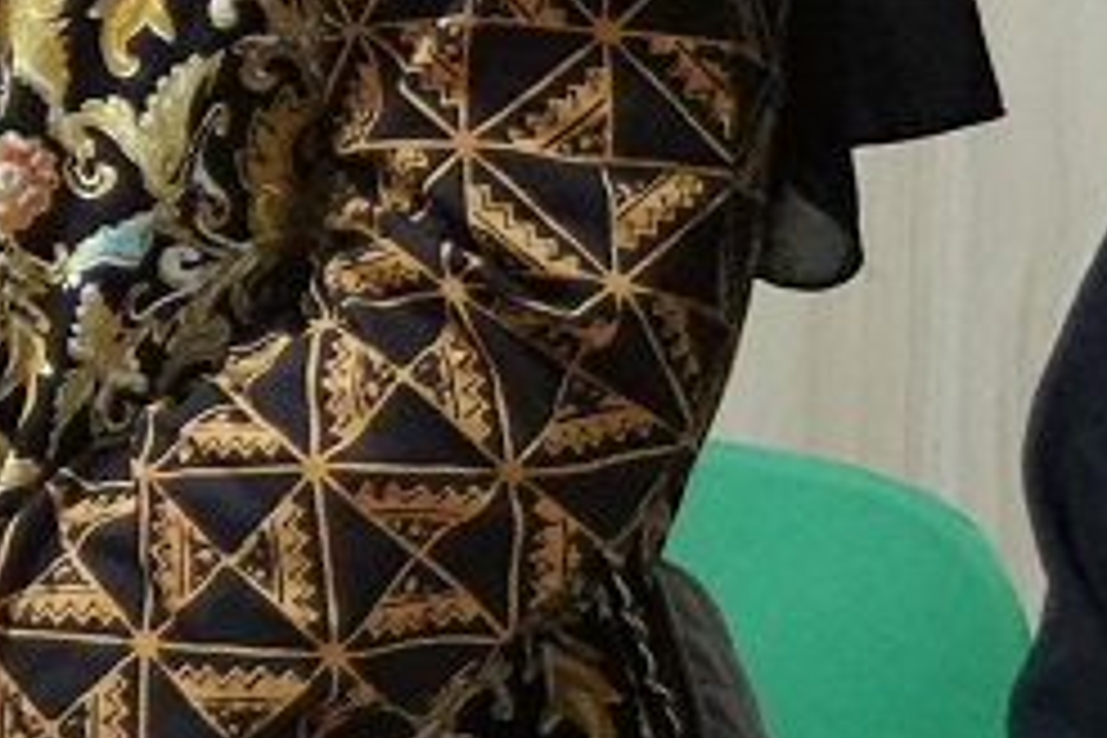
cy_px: -596
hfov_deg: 10.6
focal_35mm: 160
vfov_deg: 8.3
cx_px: -1701
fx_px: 4920
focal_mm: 9.71
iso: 2000
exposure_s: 1/60
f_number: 2
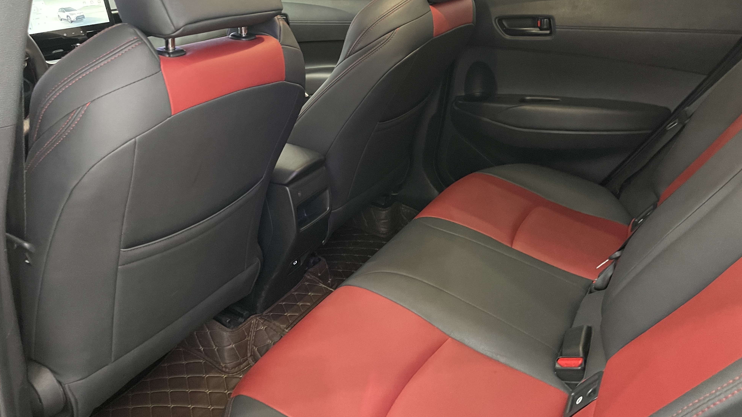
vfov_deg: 41.2
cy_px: 157
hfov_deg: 67.9
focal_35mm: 28
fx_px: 551
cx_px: 367
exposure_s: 1/25
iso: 800
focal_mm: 5.1
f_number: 1.6
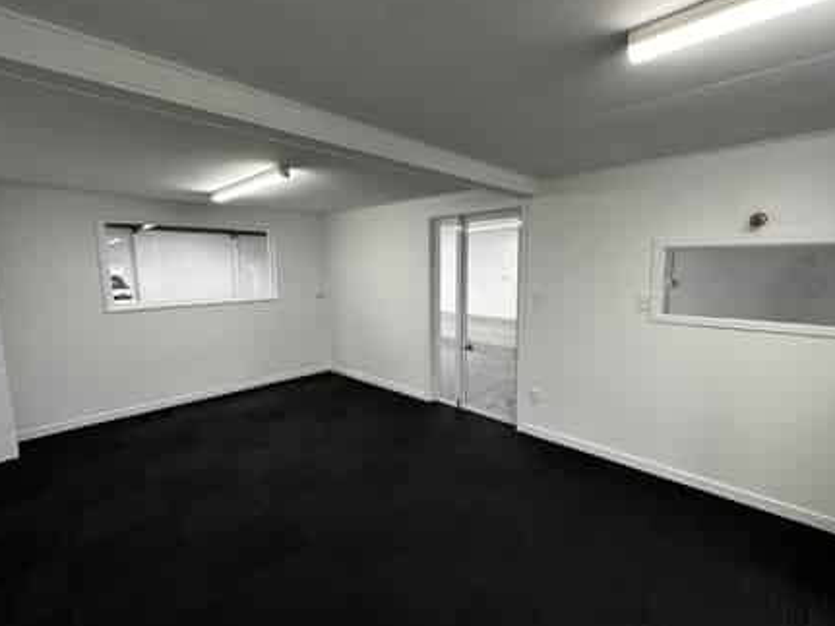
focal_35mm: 16
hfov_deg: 94.3
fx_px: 386
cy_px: 315
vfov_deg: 78.1
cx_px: 452
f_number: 2.2
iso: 80
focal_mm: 2.22
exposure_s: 1/100
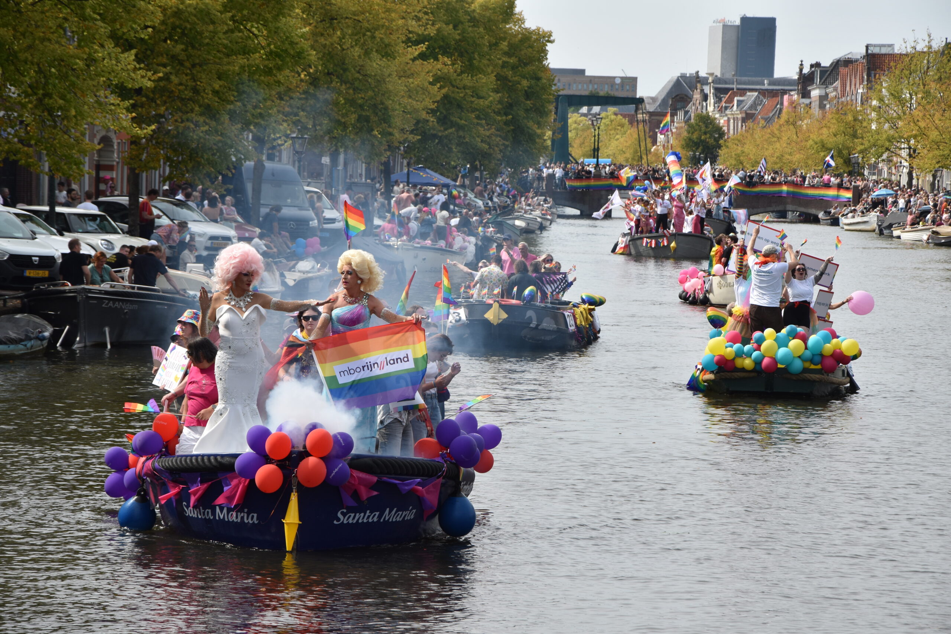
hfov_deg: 13.0
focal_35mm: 158
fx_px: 4161
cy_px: 317
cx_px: 476
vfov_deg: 8.7
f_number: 9
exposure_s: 1/320
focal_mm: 105
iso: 200
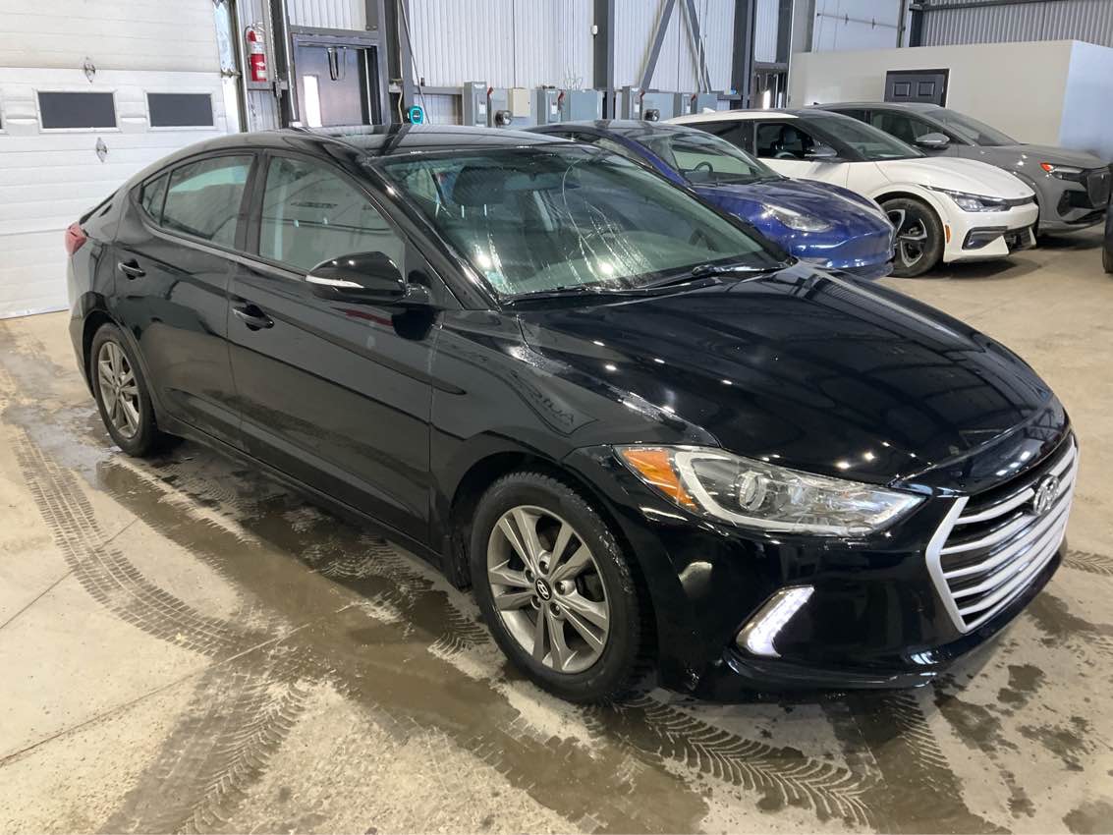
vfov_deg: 48.2
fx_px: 933
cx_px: 556
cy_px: 418
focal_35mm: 29
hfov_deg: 61.7
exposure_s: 1/60
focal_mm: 3
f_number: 1.8
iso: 125
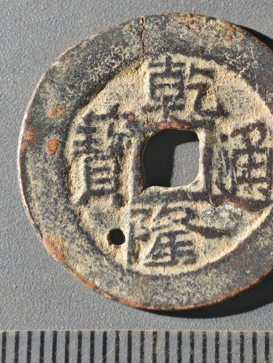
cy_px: 136
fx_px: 1409
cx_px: 176
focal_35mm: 134
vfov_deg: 14.7
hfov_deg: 11.1
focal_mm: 9
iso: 200
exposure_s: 1/100
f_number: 2
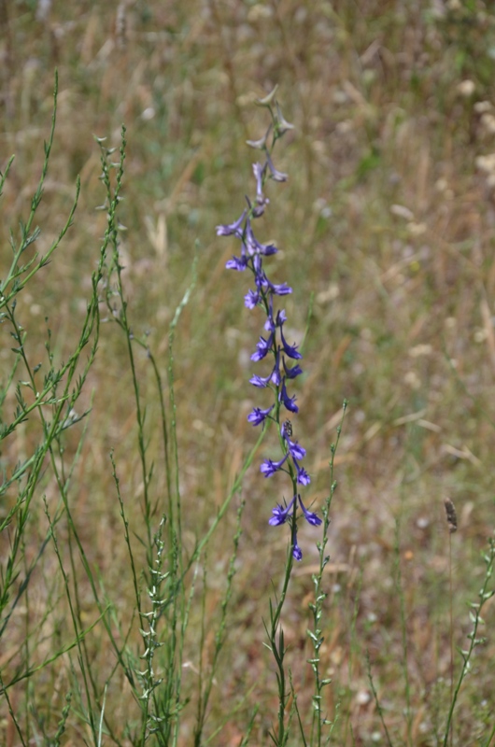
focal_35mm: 135
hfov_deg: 10.1
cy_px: 374
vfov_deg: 15.2
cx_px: 248
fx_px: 2796
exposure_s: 1/125
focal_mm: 90
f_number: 8
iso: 110
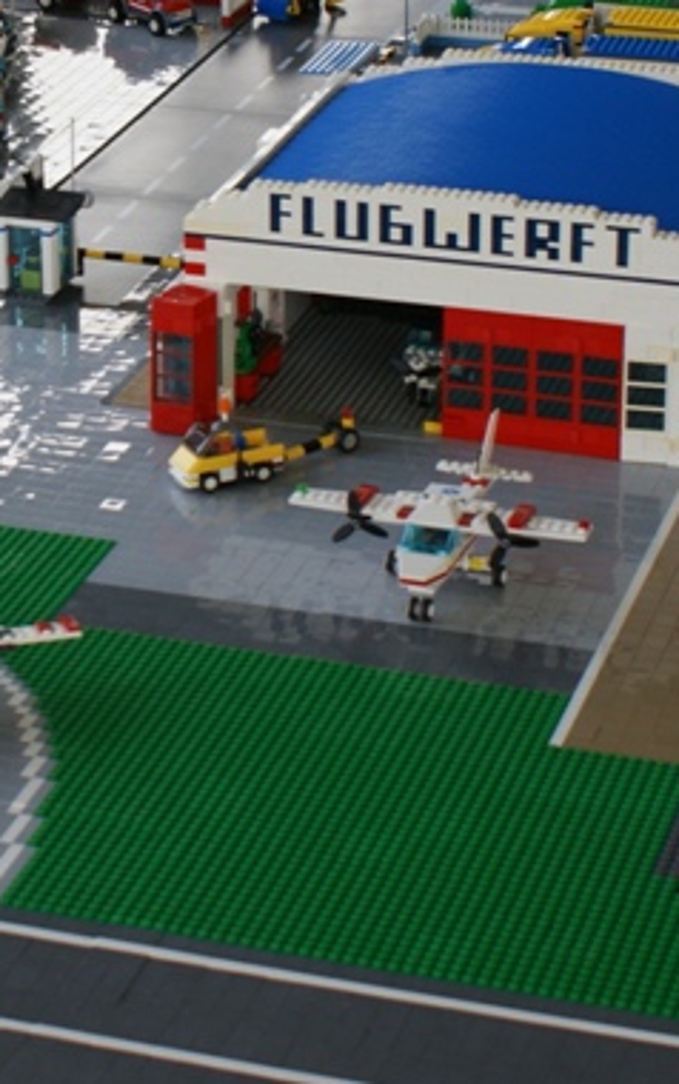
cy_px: 270
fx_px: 3163
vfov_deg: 19.3
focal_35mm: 107
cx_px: 103
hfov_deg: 12.2
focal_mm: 26
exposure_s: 1/60
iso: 100
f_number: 6.3
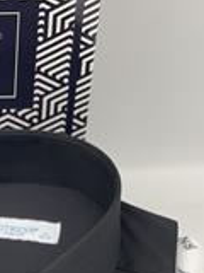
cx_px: -37
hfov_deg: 10.9
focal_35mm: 134
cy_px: 322
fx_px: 1053
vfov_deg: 14.3
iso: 32
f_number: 2
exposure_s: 1/122
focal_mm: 6
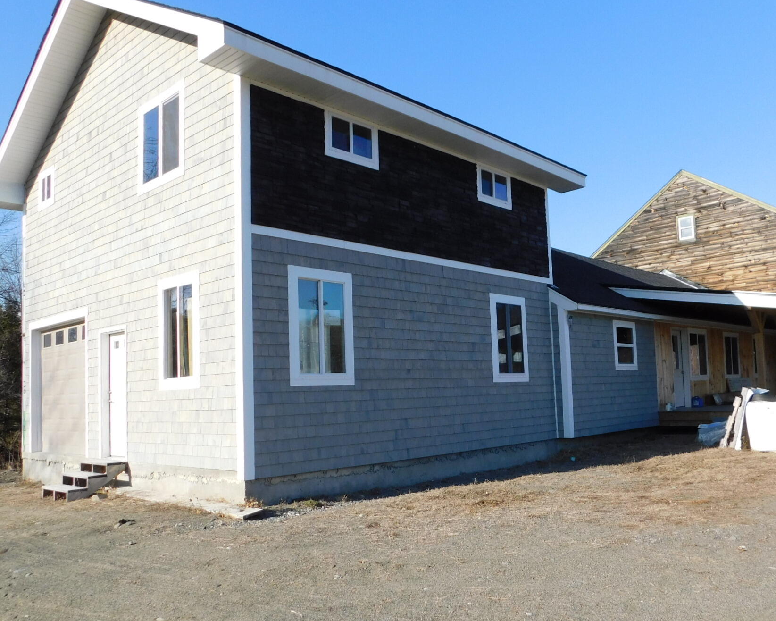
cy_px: 341
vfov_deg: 47.0
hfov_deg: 57.0
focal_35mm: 31
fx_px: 712
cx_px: 438
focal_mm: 4
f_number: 3
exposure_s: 1/1250
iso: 125
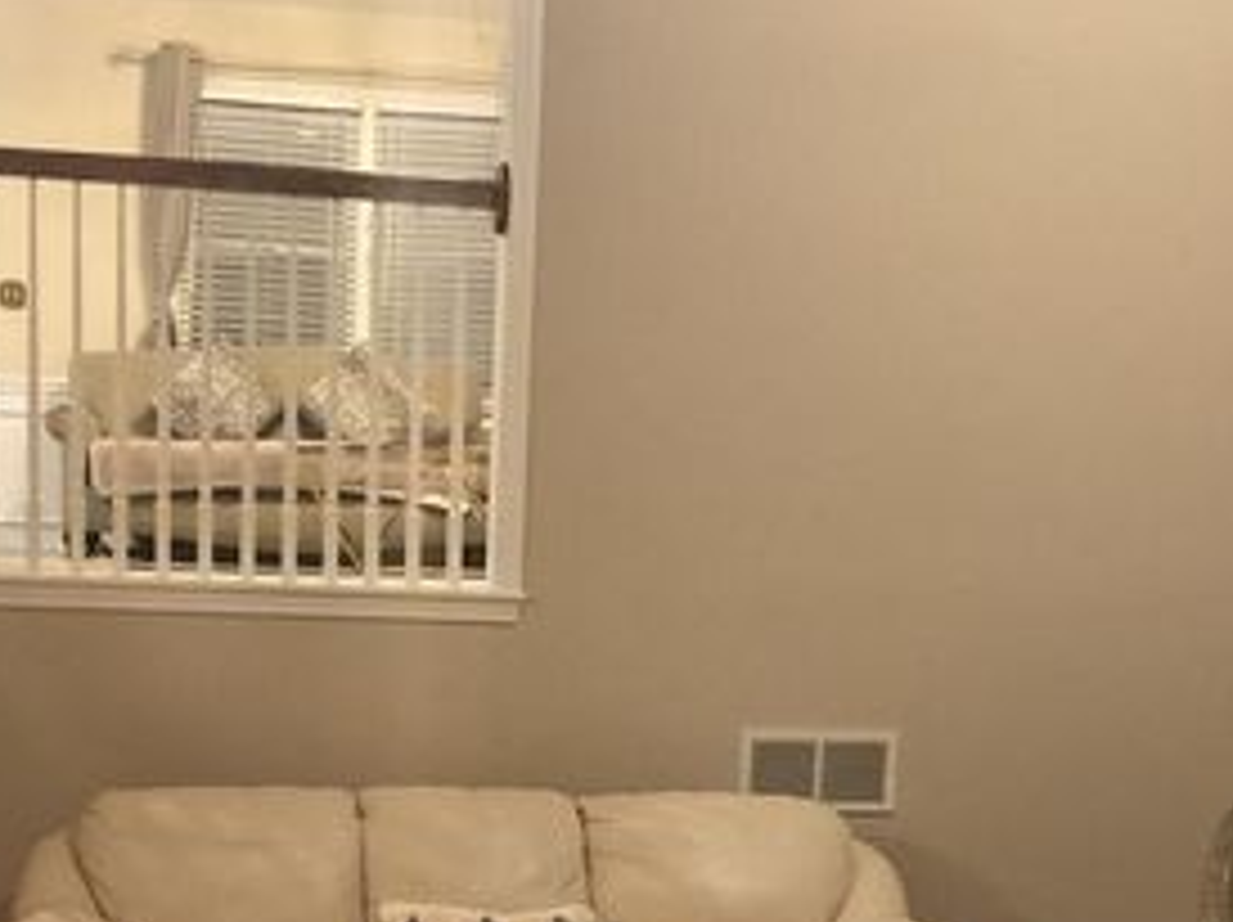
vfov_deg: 26.9
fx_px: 1886
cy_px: 753
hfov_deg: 35.7
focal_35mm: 53
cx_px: 378
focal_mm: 3
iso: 500
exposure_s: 1/30
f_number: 1.8
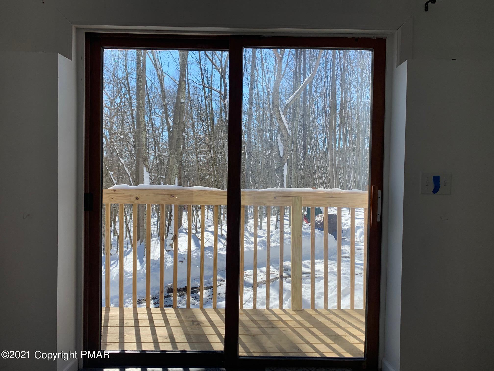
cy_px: 186
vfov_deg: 53.1
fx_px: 371
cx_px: 247
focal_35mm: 26
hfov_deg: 67.3
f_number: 1.8
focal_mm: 4.25
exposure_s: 1/1220
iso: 25
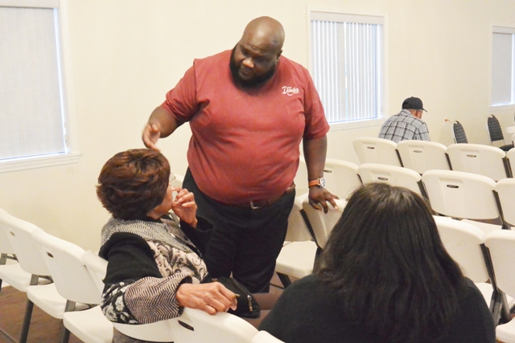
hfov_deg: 46.4
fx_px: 601
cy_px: 172
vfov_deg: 31.9
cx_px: 258
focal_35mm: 42
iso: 3200
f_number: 4.2
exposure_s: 1/40
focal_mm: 15.6
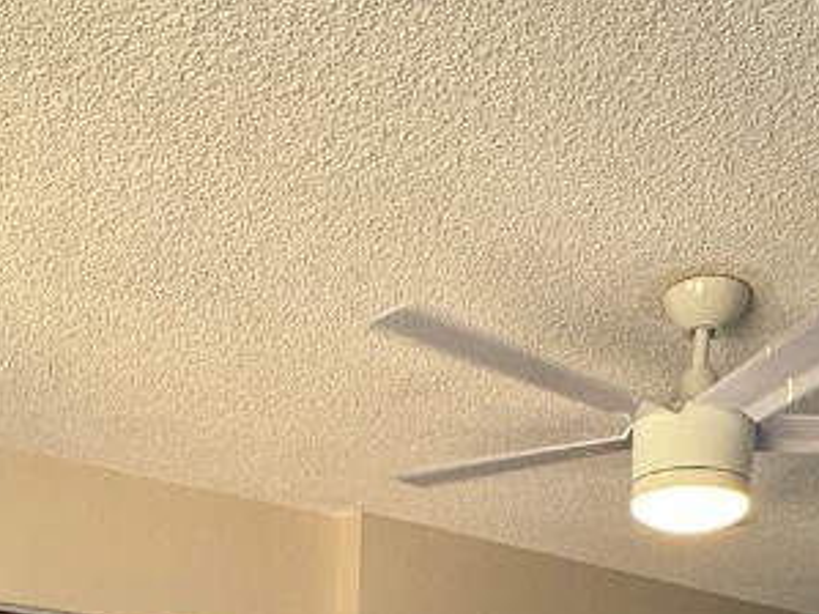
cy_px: 940
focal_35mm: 48
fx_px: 1135
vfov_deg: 23.6
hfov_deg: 39.7
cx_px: 411
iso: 160
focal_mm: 2.22
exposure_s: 1/120
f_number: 2.2
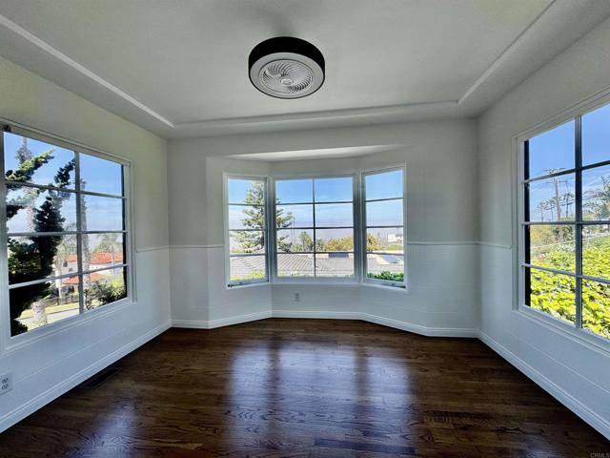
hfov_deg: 102.1
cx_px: 305
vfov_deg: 85.7
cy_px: 229
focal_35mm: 14
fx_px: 247
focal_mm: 2.22
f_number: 2.2
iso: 40
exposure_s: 1/868
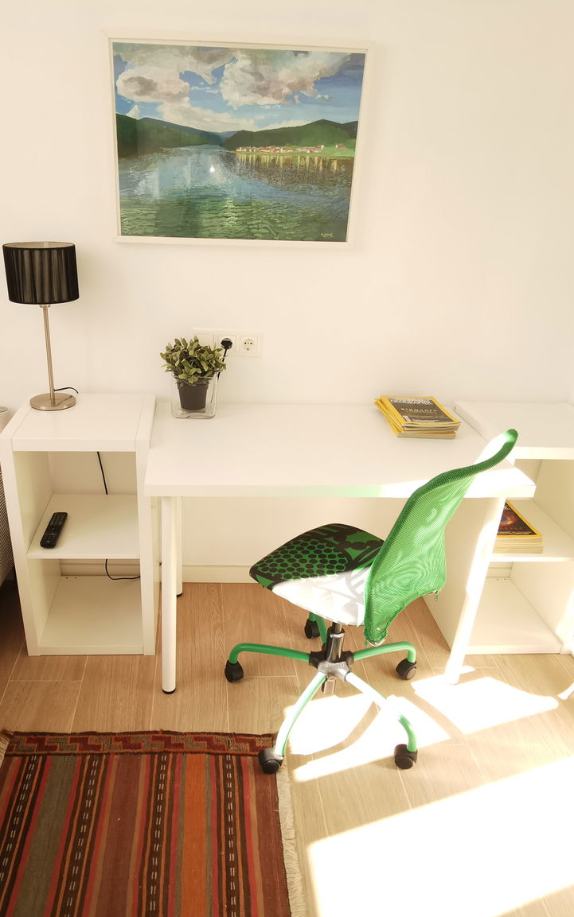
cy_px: 469
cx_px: 229
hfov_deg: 49.0
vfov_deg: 72.5
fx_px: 626
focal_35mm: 25
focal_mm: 2.26
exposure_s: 1/80
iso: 50
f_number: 2.2
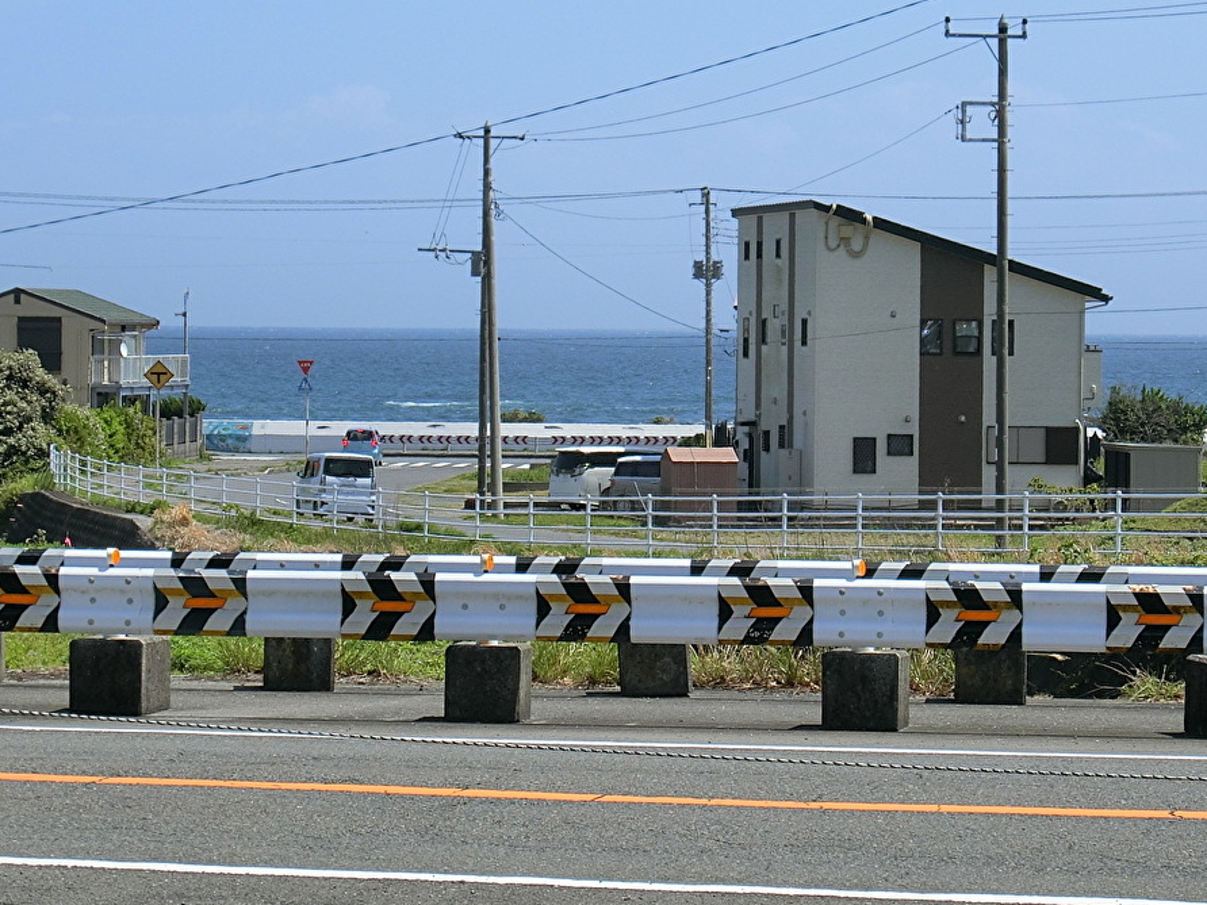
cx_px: 689
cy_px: 404
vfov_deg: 10.4
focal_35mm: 143
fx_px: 4986
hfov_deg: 13.8
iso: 80
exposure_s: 1/400
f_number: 6
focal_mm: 18.1
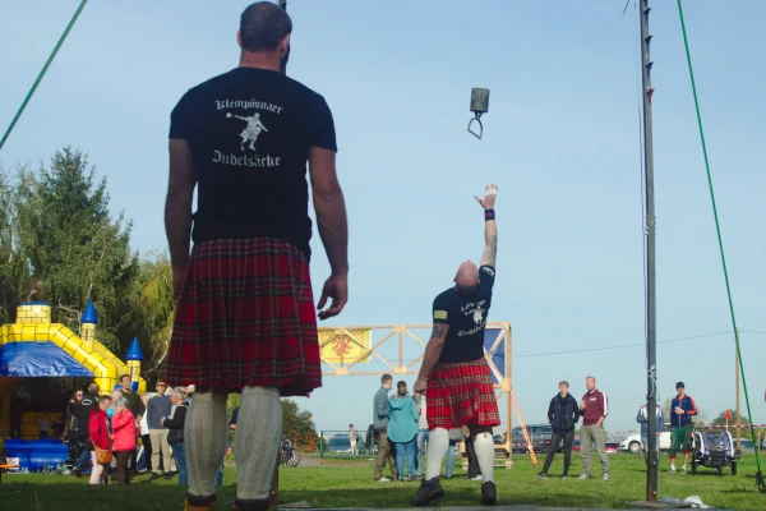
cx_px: 383
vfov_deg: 22.6
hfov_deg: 33.4
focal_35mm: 60
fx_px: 1277
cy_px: 256
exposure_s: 1/400
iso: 200
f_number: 8
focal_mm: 40
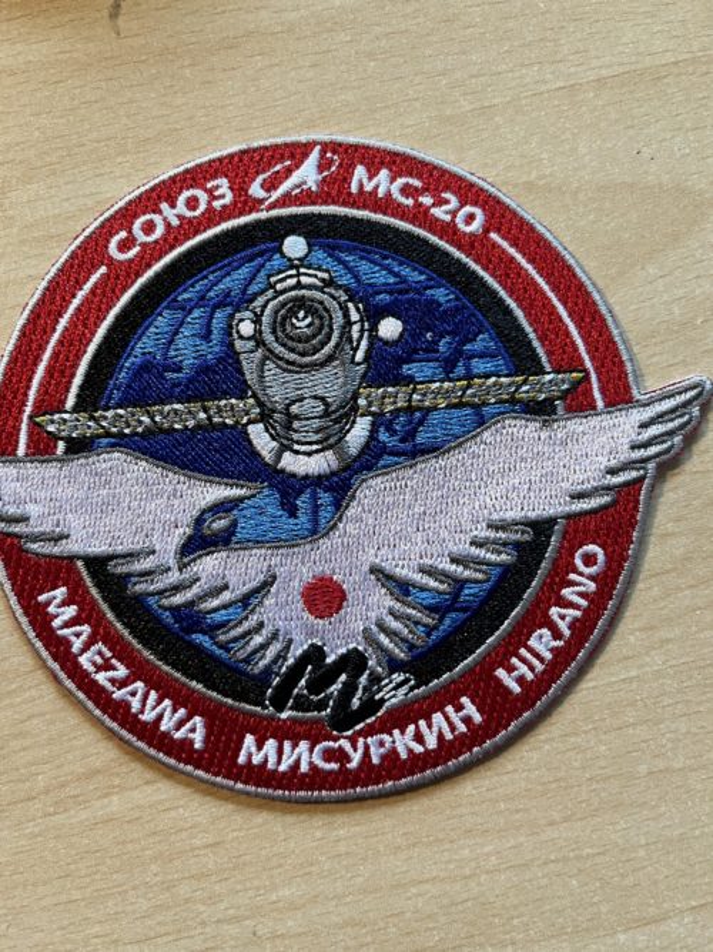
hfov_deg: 53.0
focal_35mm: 26
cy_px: 476
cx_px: 356
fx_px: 714
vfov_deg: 67.3
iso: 100
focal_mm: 5.1
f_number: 1.6
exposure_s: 1/50
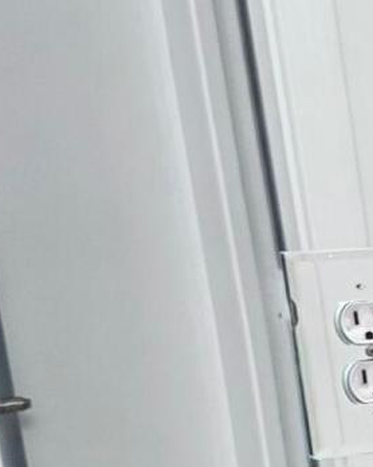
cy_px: 719
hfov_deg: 6.7
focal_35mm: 186
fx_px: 2569
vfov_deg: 10.0
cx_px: 1441
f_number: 1.7
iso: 80
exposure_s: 1/120
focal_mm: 6.3
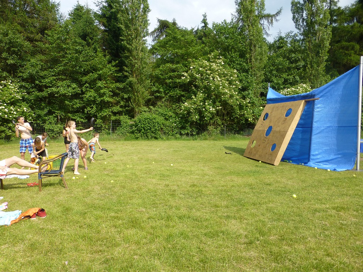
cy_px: 136
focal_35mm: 24
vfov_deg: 56.8
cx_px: 182
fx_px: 252
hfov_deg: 71.6
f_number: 4
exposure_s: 1/500
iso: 100
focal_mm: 4.3
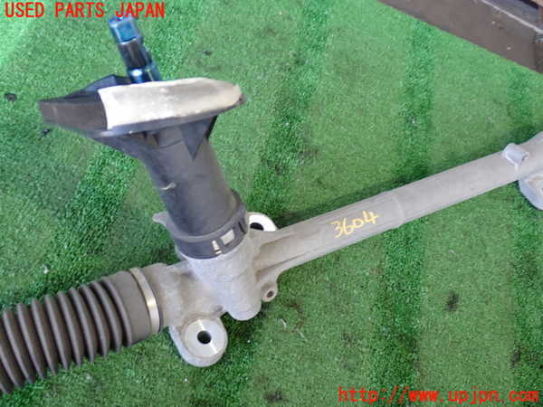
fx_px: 596
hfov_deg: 49.0
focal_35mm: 38
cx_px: 272
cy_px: 204
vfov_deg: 37.7
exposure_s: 1/40
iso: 200
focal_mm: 6.83
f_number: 2.7
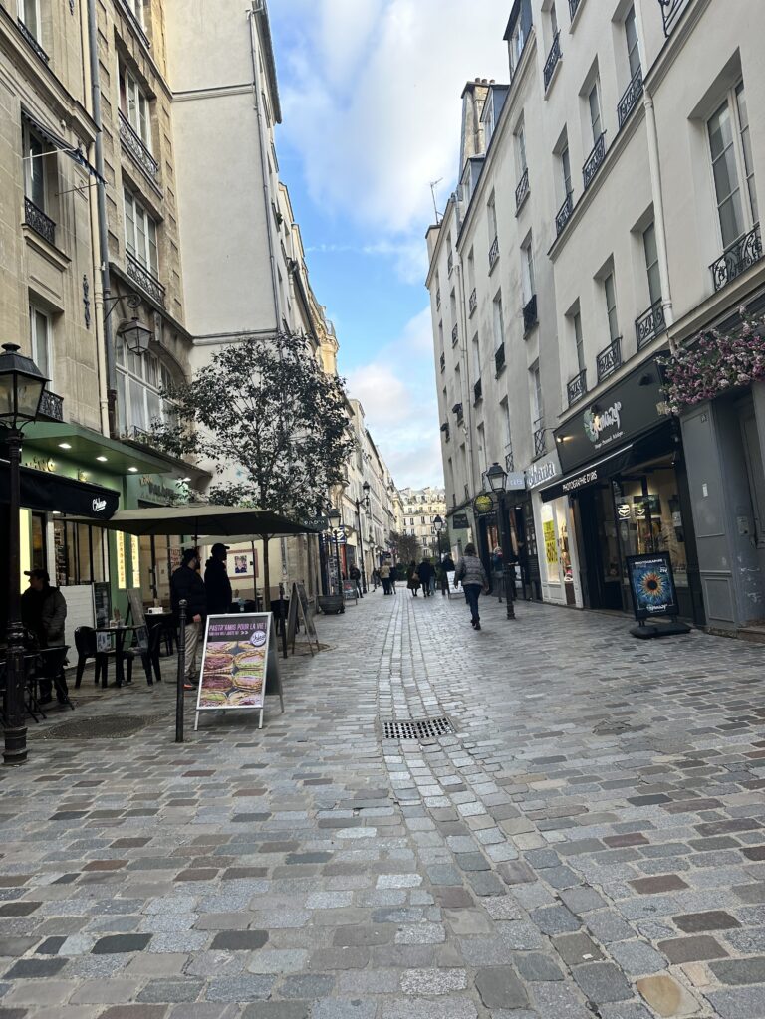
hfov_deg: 56.8
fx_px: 707
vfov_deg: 71.6
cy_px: 510
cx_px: 382
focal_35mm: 24
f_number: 1.78
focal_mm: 6.86
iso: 80
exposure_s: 1/516
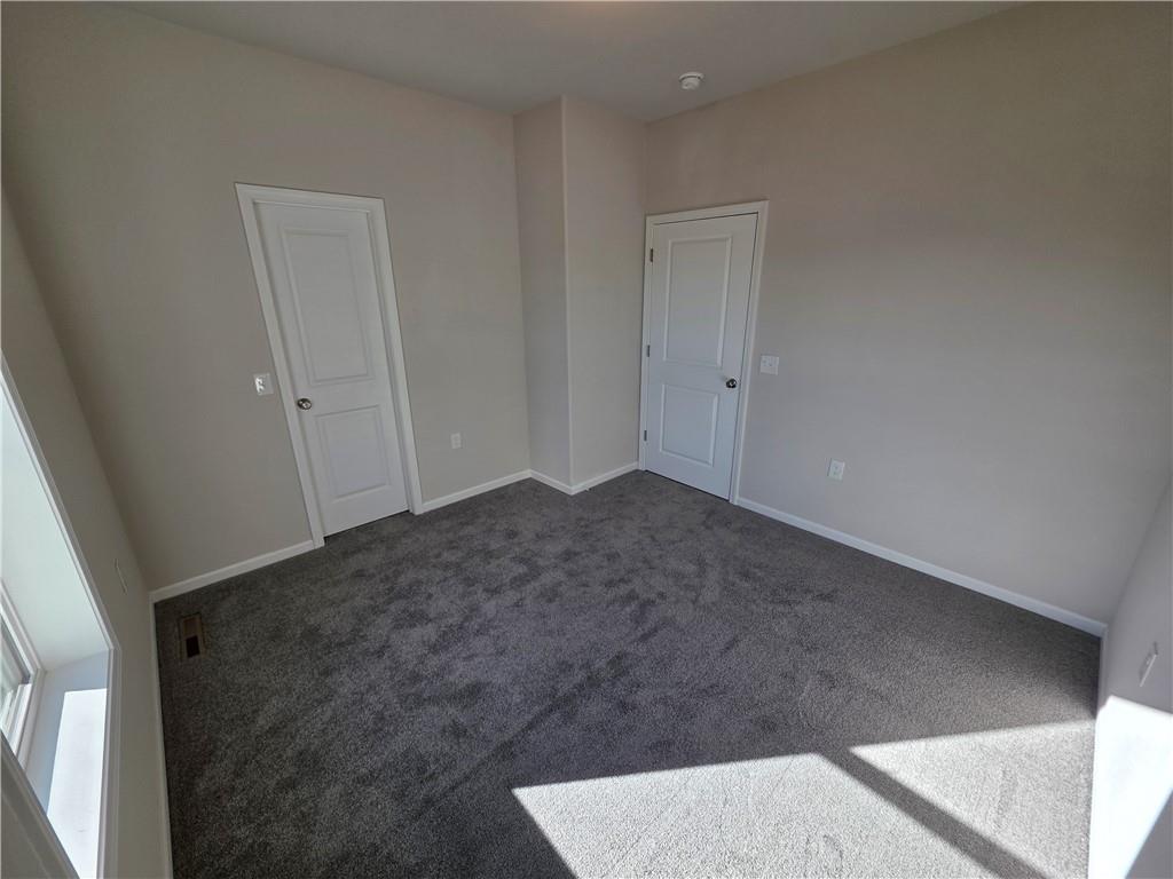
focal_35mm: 13
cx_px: 586
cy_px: 440
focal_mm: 2.2
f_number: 1.9
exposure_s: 1/240
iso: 32
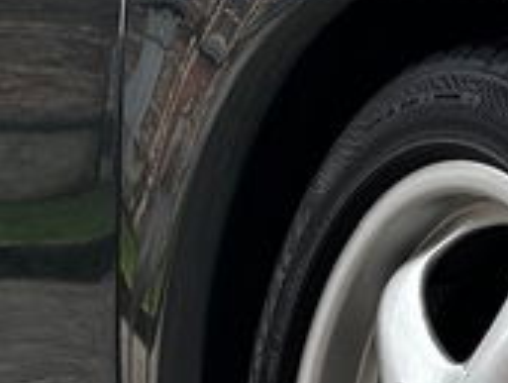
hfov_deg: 5.7
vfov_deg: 4.3
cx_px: -51
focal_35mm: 345
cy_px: 217
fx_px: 5074
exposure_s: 1/116
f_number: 2.8
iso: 32
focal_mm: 9
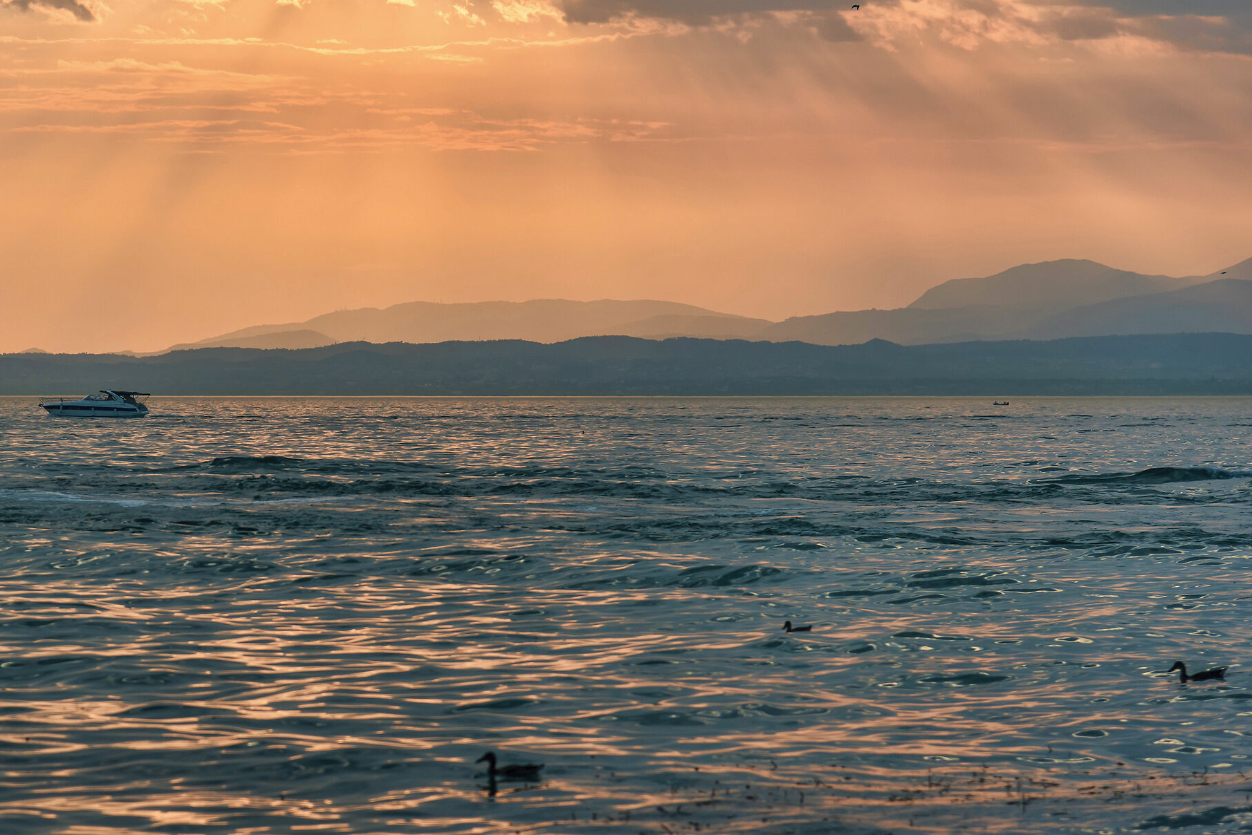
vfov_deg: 10.9
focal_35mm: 126
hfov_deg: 16.2
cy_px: 339
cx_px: 442
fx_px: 4383
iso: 100
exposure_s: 1/500
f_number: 4.5
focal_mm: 95
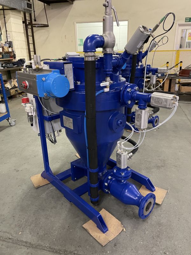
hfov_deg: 53.1
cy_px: 128
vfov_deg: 67.3
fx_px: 191
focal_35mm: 26
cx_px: 96
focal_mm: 4.2
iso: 400
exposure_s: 1/33
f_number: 1.6
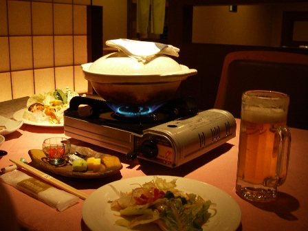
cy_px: 116
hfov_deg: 49.0
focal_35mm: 38
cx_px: 154
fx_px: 338
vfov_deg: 37.7
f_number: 3.3
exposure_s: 1/20
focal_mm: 6.3
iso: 160
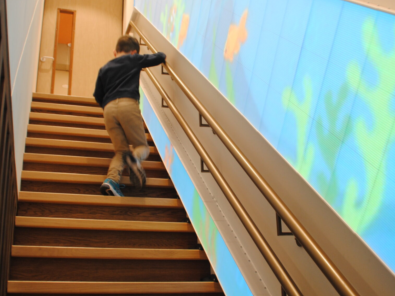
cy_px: 139
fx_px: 502
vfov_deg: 32.9
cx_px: 209
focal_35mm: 44
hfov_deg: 42.9
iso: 200
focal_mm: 18
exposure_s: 1/30
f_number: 3.5
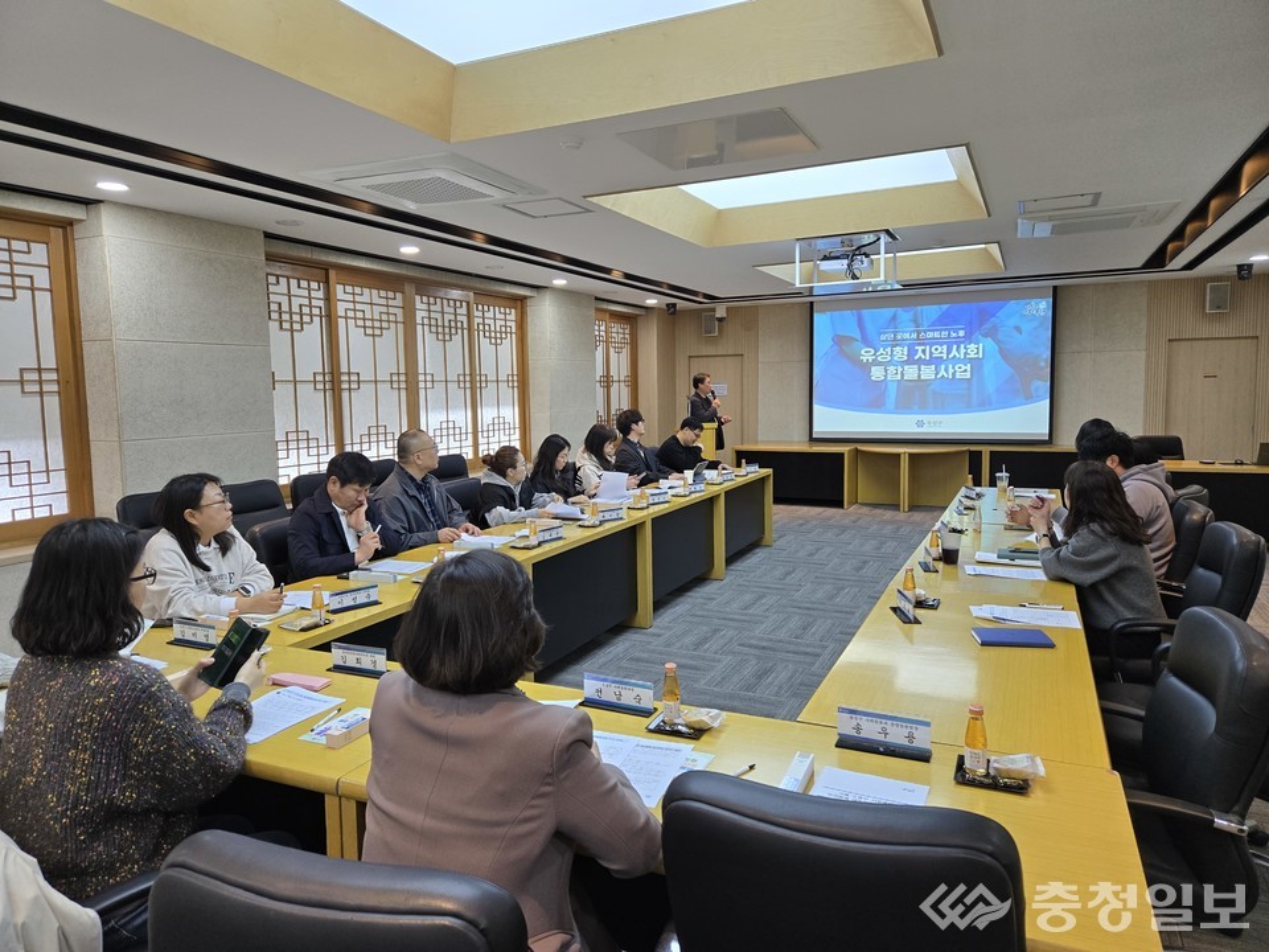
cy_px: 476
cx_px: 634
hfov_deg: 73.9
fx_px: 843
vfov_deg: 58.9
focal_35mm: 23
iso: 125
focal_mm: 5.4
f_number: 1.8
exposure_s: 1/120
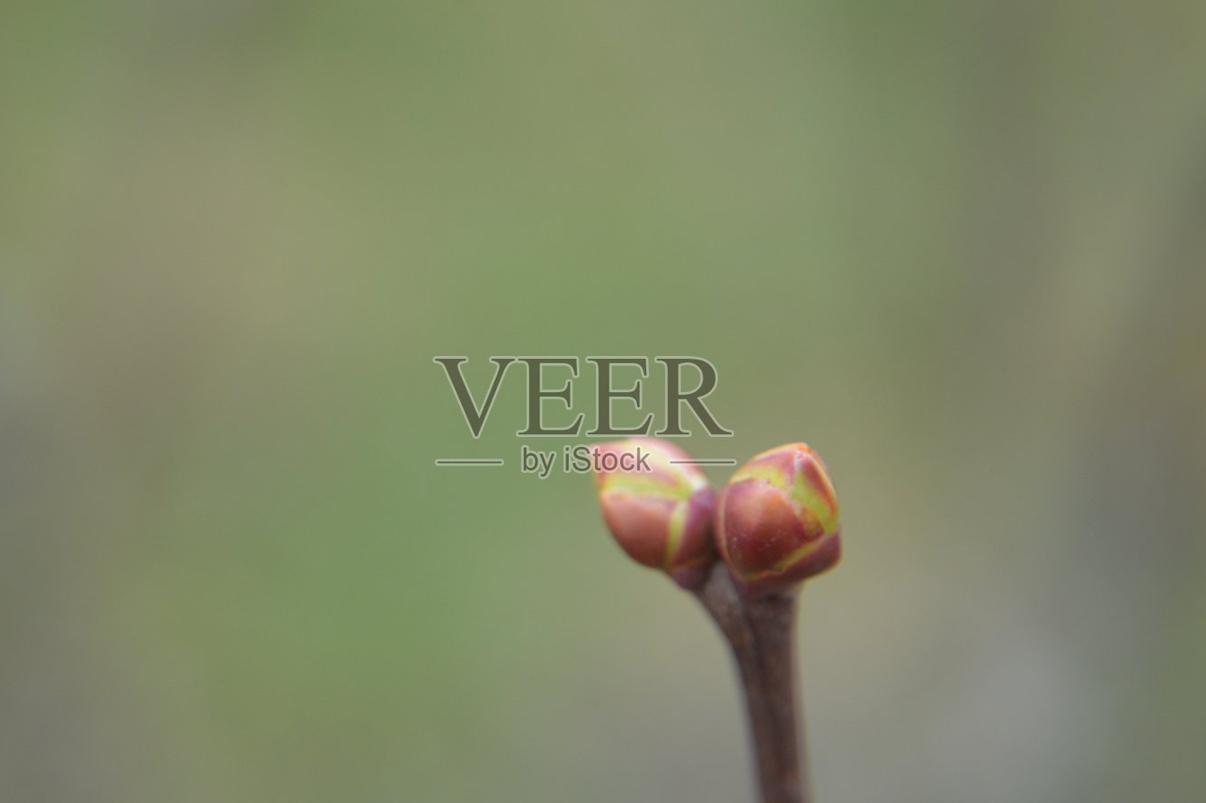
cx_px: 585
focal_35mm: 118
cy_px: 418
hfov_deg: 17.4
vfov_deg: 11.6
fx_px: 3950
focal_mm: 66
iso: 400
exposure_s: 1/50
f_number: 5.3
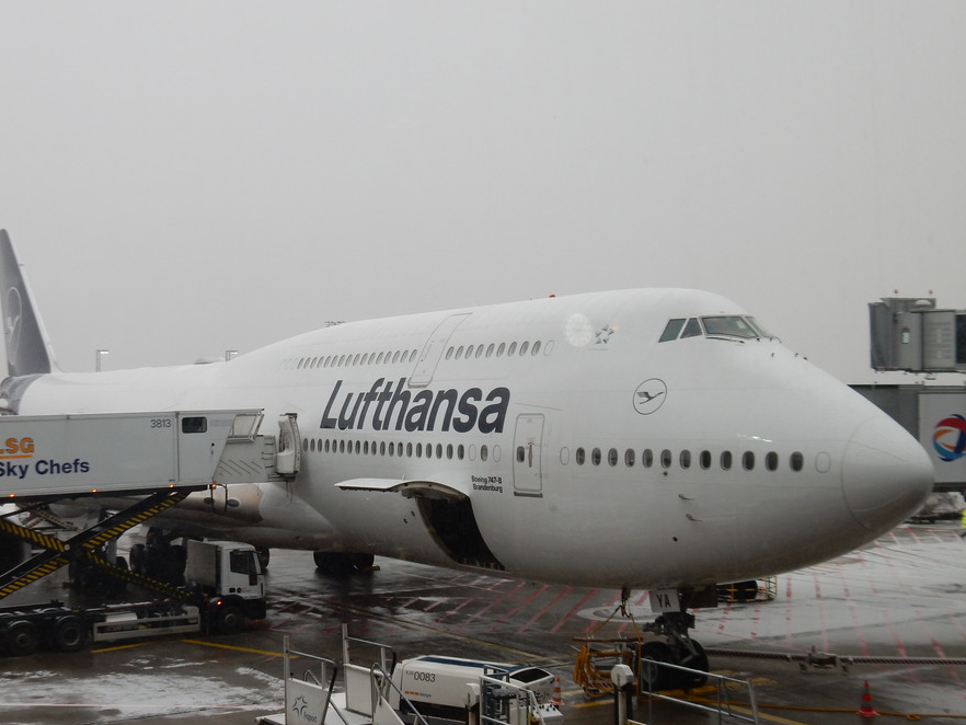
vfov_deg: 28.0
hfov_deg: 36.7
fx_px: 1452
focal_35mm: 52
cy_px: 344
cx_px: 384
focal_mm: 7.6
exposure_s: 1/30
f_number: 4.2
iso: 125
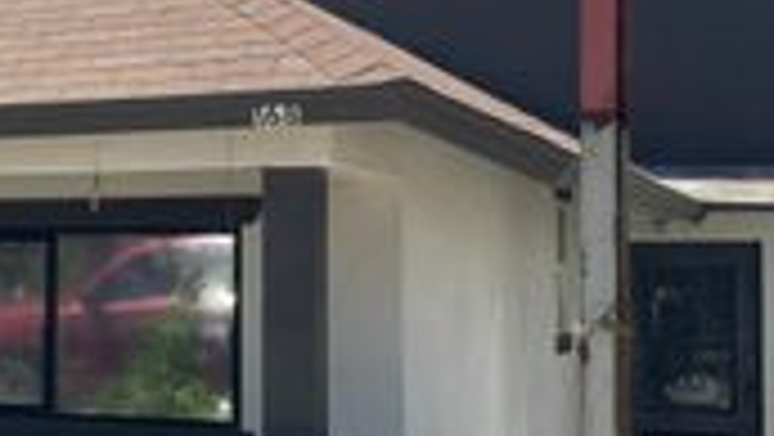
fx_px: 1622
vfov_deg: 15.3
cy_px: 227
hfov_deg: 24.4
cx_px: -148
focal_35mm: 79
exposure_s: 1/3086
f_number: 1.6
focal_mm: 5.1
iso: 32
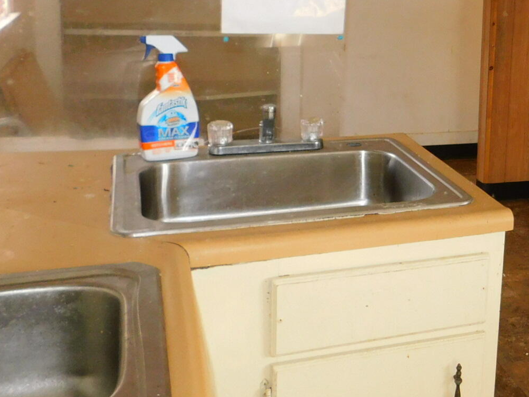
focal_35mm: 52
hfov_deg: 33.3
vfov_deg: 27.4
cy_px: 75
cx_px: 544
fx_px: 795
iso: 200
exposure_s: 1/30
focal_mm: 4
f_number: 3
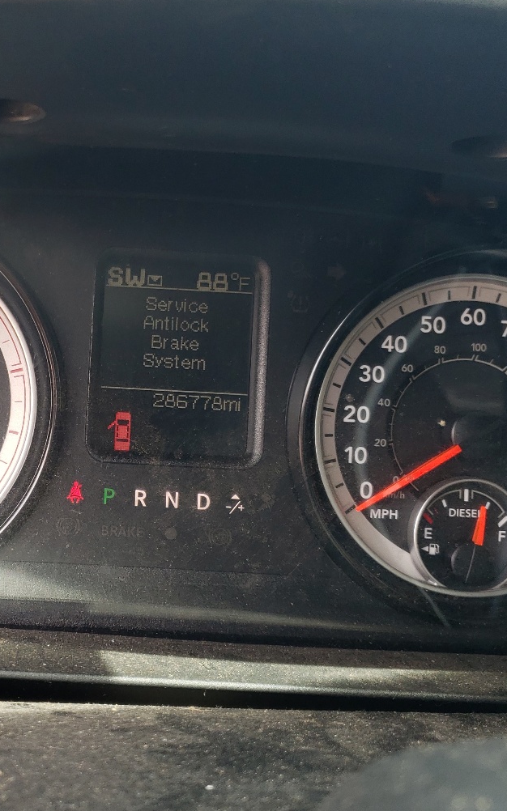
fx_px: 973
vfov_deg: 45.2
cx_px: 85
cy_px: 372
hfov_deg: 28.4
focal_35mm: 44
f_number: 1.5
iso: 50
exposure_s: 1/256
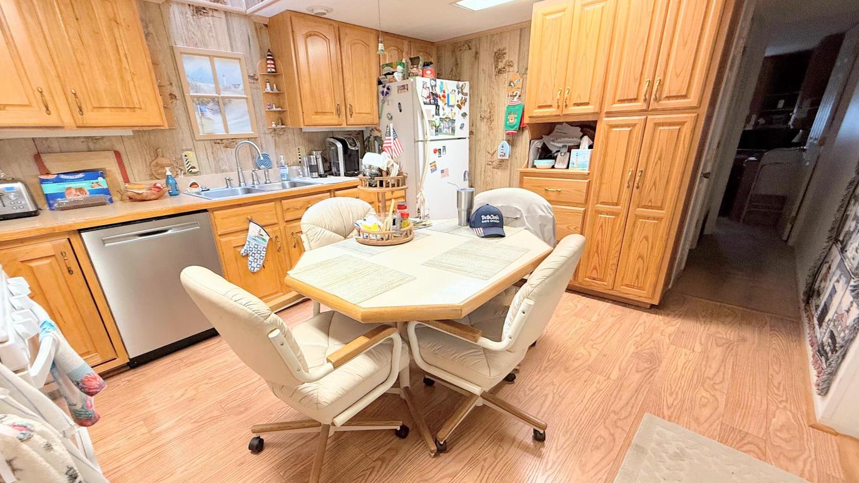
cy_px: 279
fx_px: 364
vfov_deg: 66.7
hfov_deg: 99.3
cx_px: 411
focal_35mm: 16
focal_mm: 2.22
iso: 200
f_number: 2.2
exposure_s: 1/60
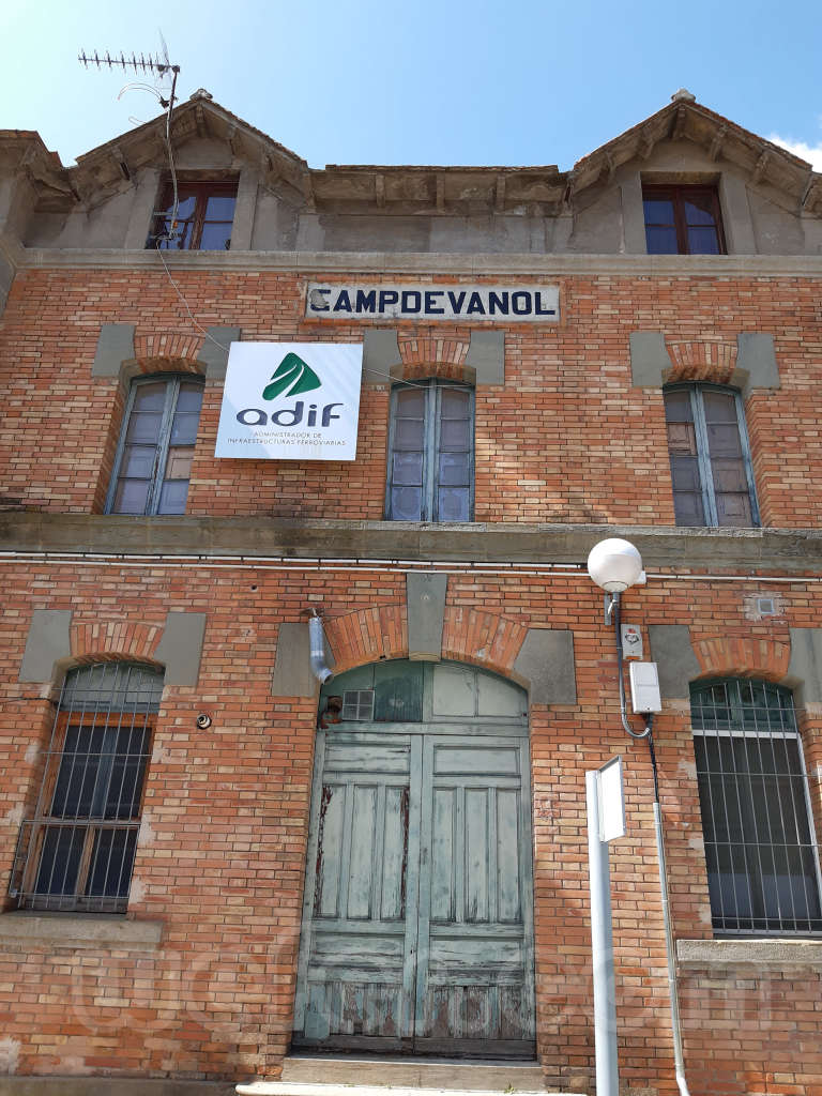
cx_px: 411
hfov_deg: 53.1
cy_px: 548
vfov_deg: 67.3
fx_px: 823
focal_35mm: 26
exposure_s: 1/775
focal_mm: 3.92
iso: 40
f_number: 1.7
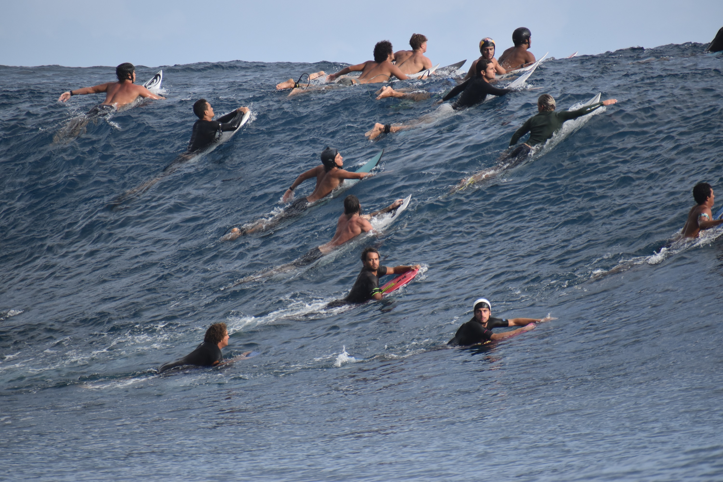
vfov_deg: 3.1
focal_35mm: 450
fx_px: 9037
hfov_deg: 4.6
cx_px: 362
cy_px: 241
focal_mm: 300
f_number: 6.3
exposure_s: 1/1000
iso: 450
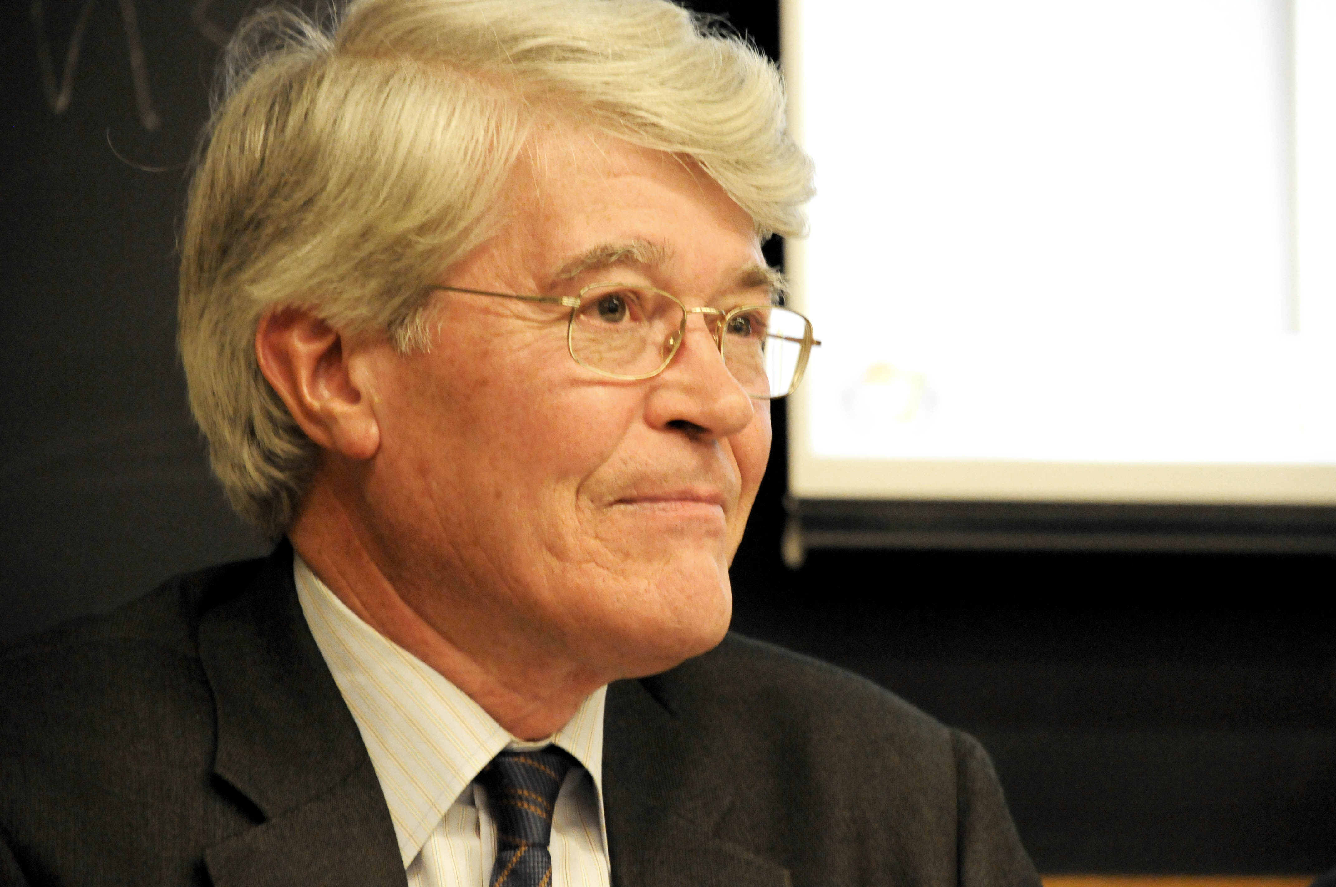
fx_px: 6950
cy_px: 444
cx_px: 668
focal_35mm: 188
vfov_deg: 7.3
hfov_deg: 11.0
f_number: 5.6
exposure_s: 1/30
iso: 3200
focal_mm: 125
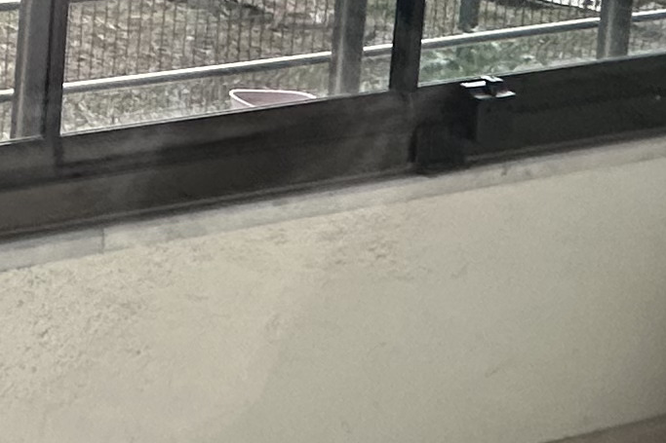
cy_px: -281
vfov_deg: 14.5
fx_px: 1591
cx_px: -499
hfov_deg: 18.8
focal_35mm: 86
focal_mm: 2.22
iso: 160
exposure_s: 1/99
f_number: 2.2
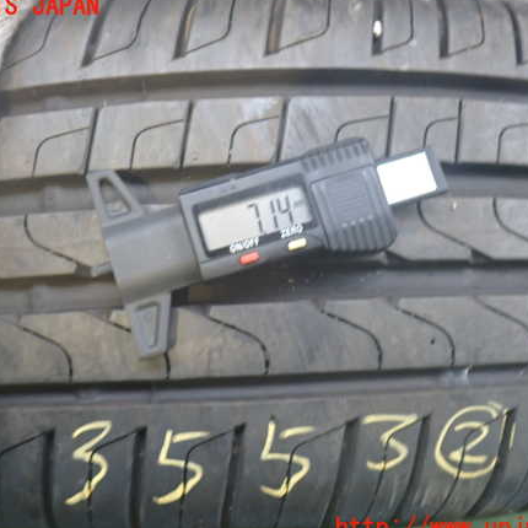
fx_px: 639
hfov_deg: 44.9
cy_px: 268
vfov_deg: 44.9
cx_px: 244
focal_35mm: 37
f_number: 2.3
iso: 400
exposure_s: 1/30
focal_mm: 5.4
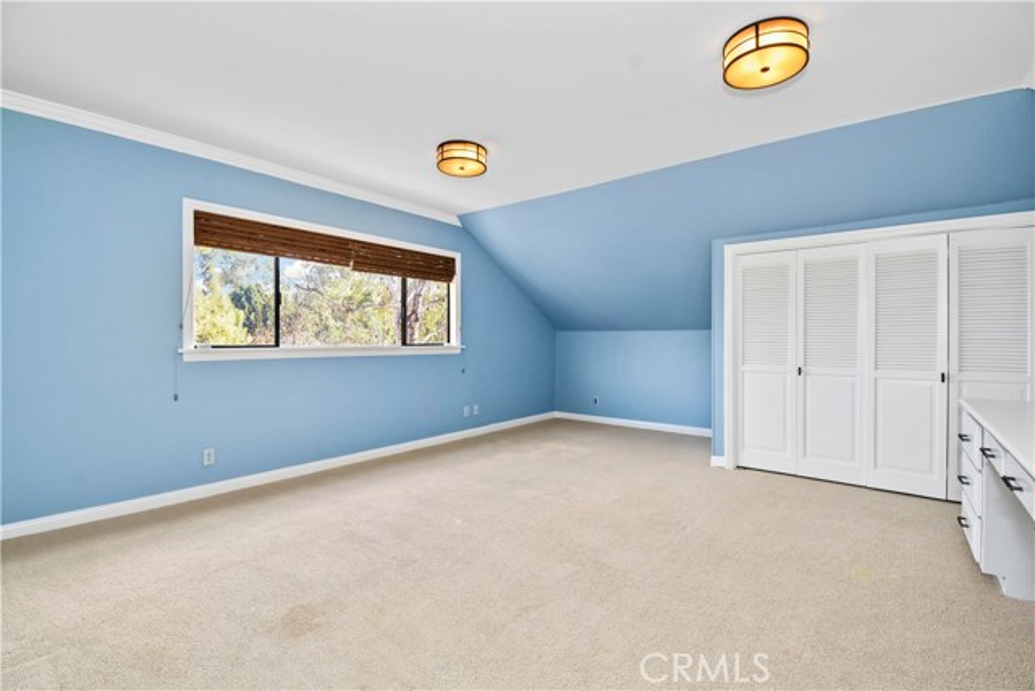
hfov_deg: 100.4
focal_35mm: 15
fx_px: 431
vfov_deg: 77.4
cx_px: 518
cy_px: 346
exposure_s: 1/60
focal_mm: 10
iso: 1000
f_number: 8
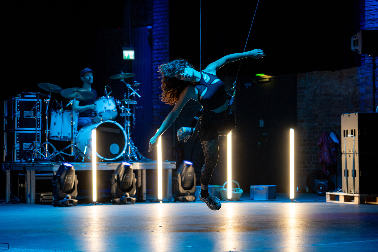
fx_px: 1197
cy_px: 126
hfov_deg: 17.9
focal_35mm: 114
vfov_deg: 12.0
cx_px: 189
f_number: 4
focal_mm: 114
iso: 6400
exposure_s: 1/250
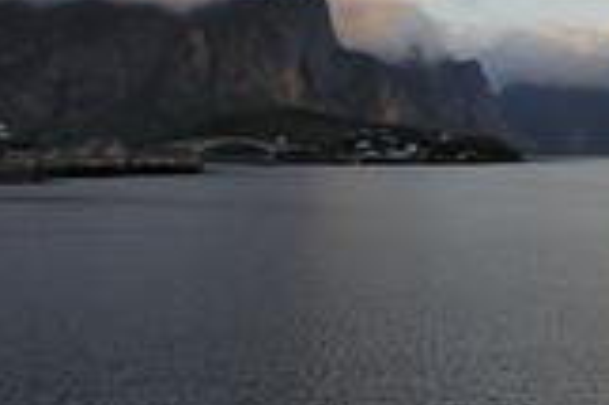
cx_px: 426
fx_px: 794
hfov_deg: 41.2
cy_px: -68
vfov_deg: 25.9
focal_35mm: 47
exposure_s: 1/320
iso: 100
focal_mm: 12
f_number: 4
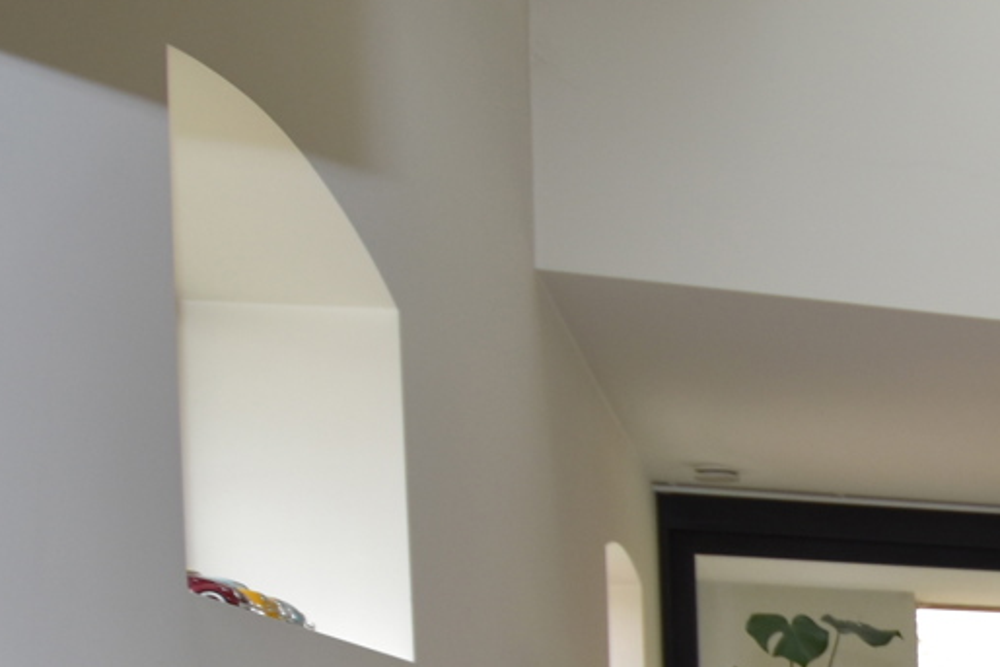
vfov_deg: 19.6
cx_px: 1568
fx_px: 1750
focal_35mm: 63
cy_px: 904
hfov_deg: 23.9
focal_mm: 12
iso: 400
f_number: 4
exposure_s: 1/125
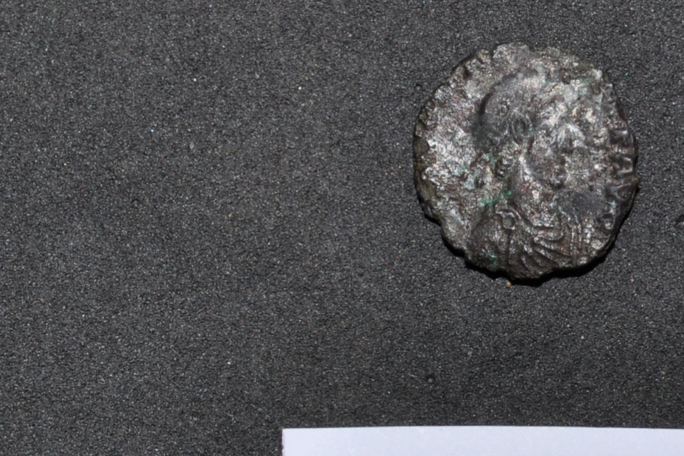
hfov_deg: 13.0
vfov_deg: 8.7
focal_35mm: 157
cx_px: 519
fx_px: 2983
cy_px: 336
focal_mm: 30
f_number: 5.6
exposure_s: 1/125
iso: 200
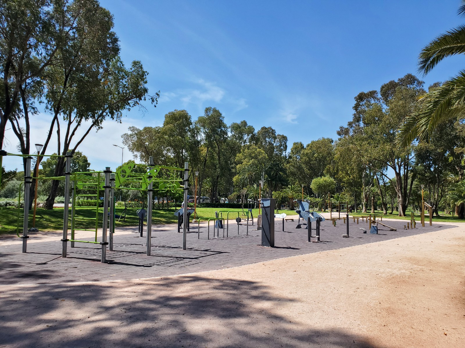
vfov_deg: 53.1
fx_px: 349
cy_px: 174
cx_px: 232
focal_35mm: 26
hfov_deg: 67.3
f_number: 2.4
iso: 50
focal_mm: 4.3
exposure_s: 1/1215
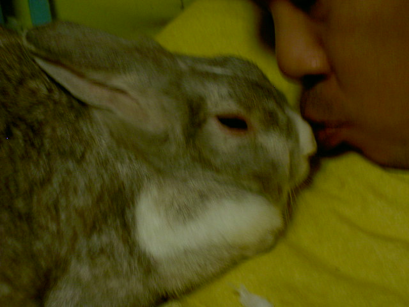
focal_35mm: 116
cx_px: 204
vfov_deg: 12.8
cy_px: 154
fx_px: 1371
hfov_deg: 17.0
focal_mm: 24
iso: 100
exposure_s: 1/8
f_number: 4.9
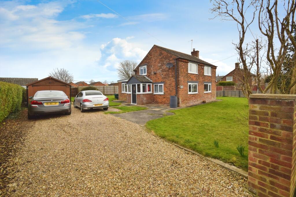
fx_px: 123
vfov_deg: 77.3
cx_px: 148
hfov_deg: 100.4
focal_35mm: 15
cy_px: 98
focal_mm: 10
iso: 400
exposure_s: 1/160
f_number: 6.3
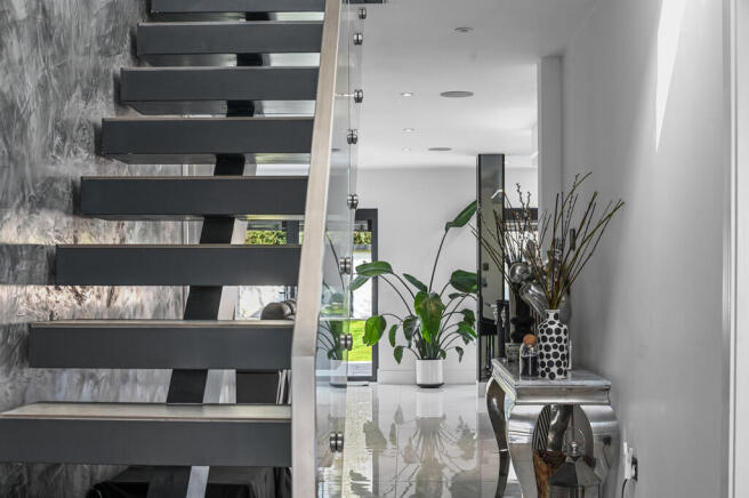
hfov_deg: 39.6
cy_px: 249
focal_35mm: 50
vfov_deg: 26.9
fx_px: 1039
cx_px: 374
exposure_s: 1/4
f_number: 7.1
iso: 400
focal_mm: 50
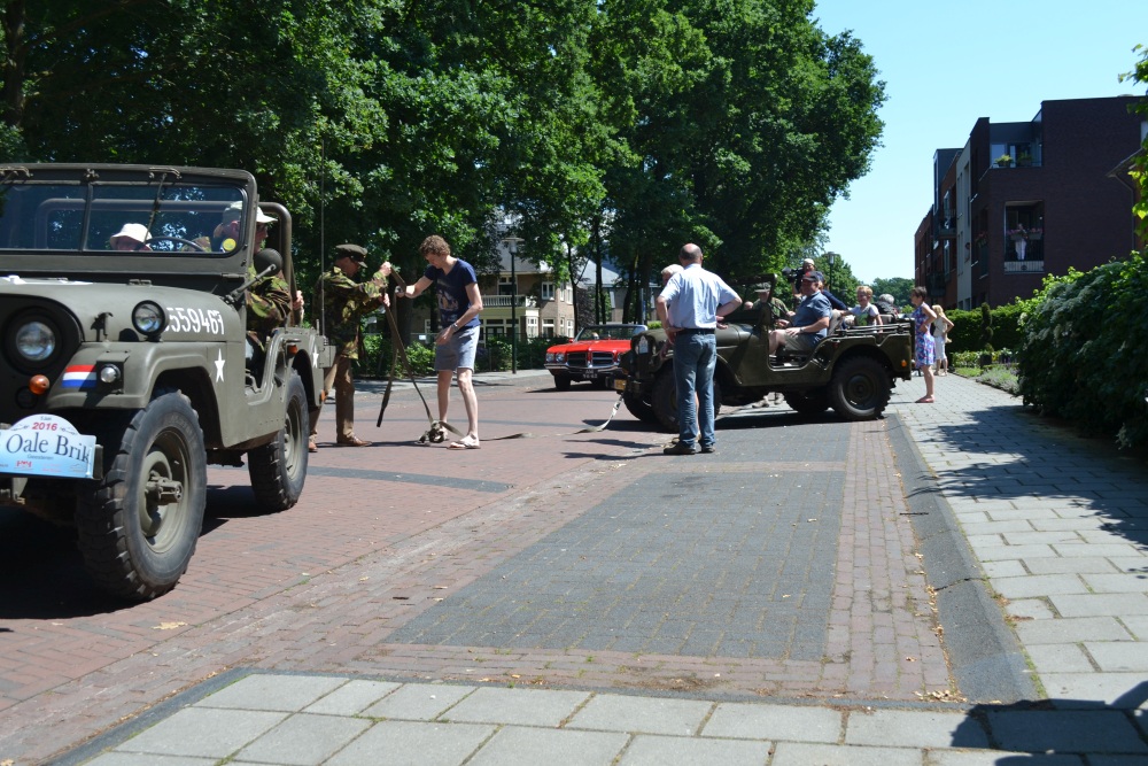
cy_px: 383
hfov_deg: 57.2
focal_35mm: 33
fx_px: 1052
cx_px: 574
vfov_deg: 40.0
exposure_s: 1/200
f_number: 7.1
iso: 100
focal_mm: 22
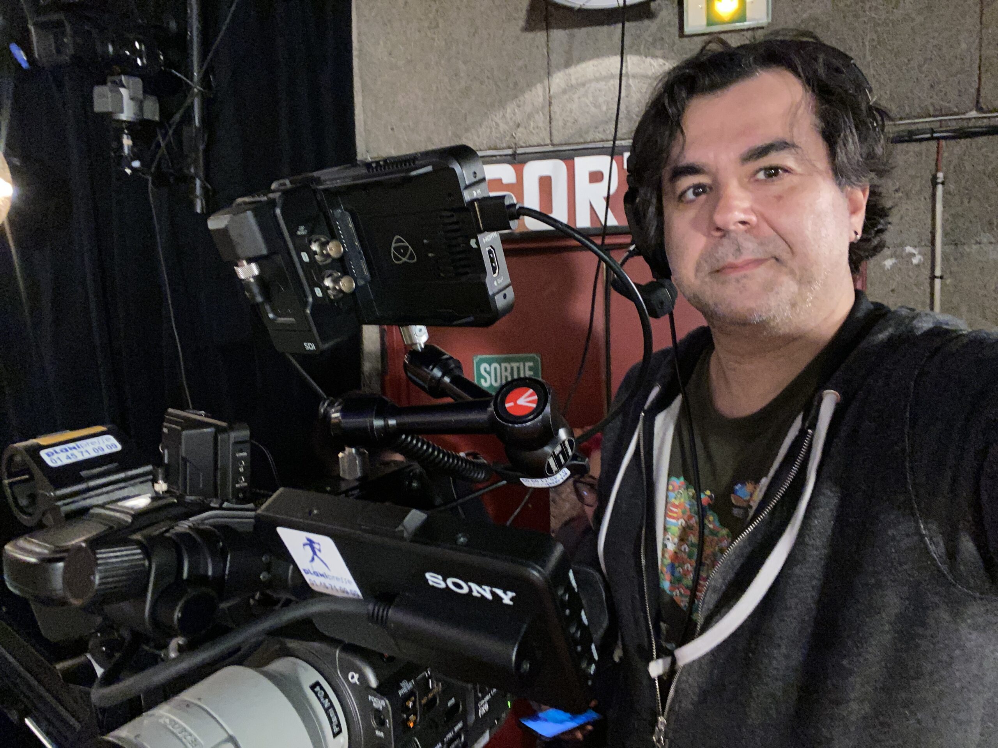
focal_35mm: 23
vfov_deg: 58.9
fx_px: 663
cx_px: 499
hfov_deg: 73.9
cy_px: 374
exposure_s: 1/27
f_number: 2.2
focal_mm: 2.71
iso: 320
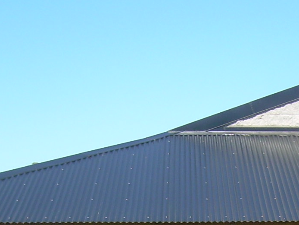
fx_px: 1244
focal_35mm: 144
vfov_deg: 10.1
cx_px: 333
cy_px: 310
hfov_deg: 13.4
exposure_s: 1/273
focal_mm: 7.2
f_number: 4.8
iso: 50
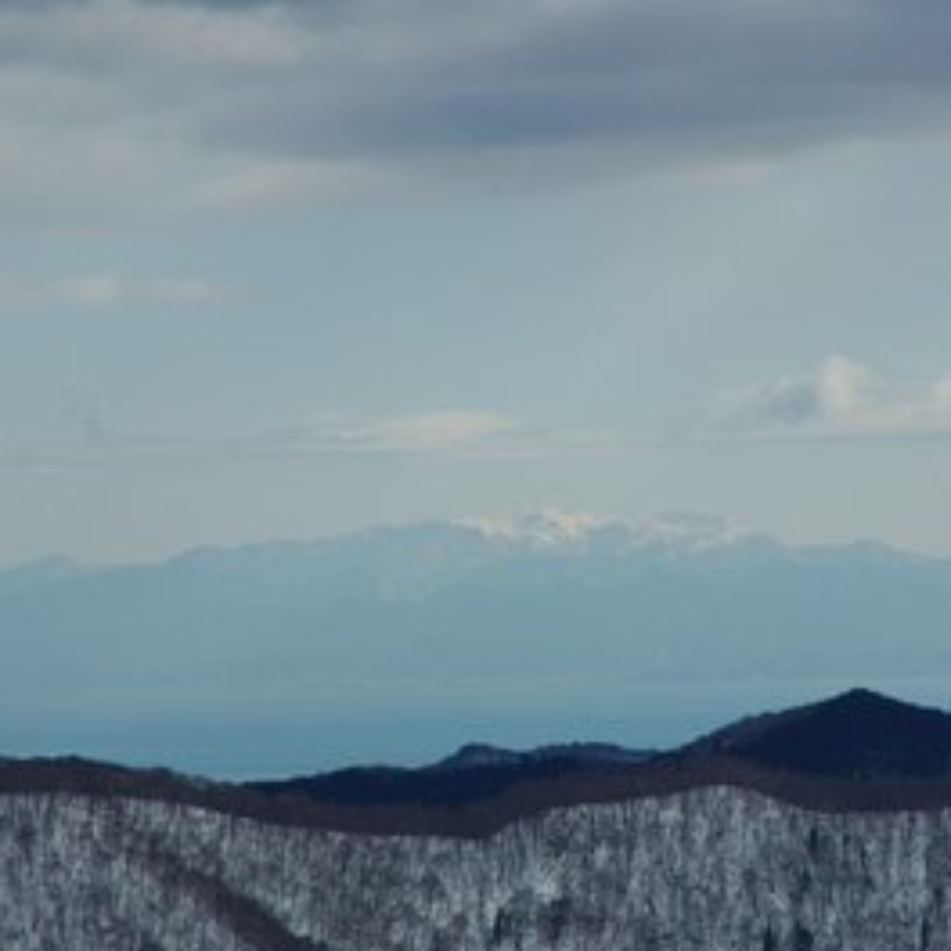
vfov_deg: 6.7
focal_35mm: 260
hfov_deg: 6.7
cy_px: 476
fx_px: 8081
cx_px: 594
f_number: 10
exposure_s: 1/640
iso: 200
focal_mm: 135
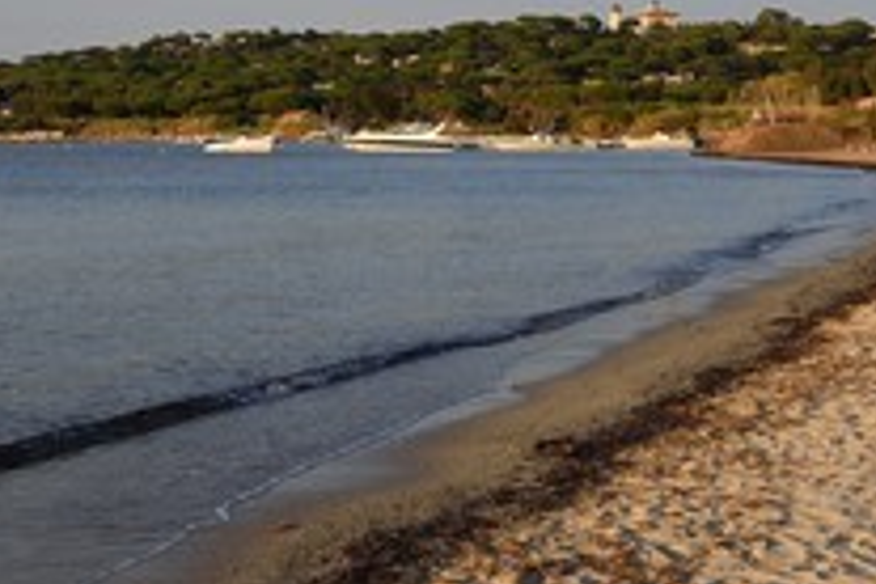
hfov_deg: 28.3
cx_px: 292
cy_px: 305
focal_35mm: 71
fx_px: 1728
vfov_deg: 19.2
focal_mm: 35
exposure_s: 1/160
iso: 200
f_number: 10
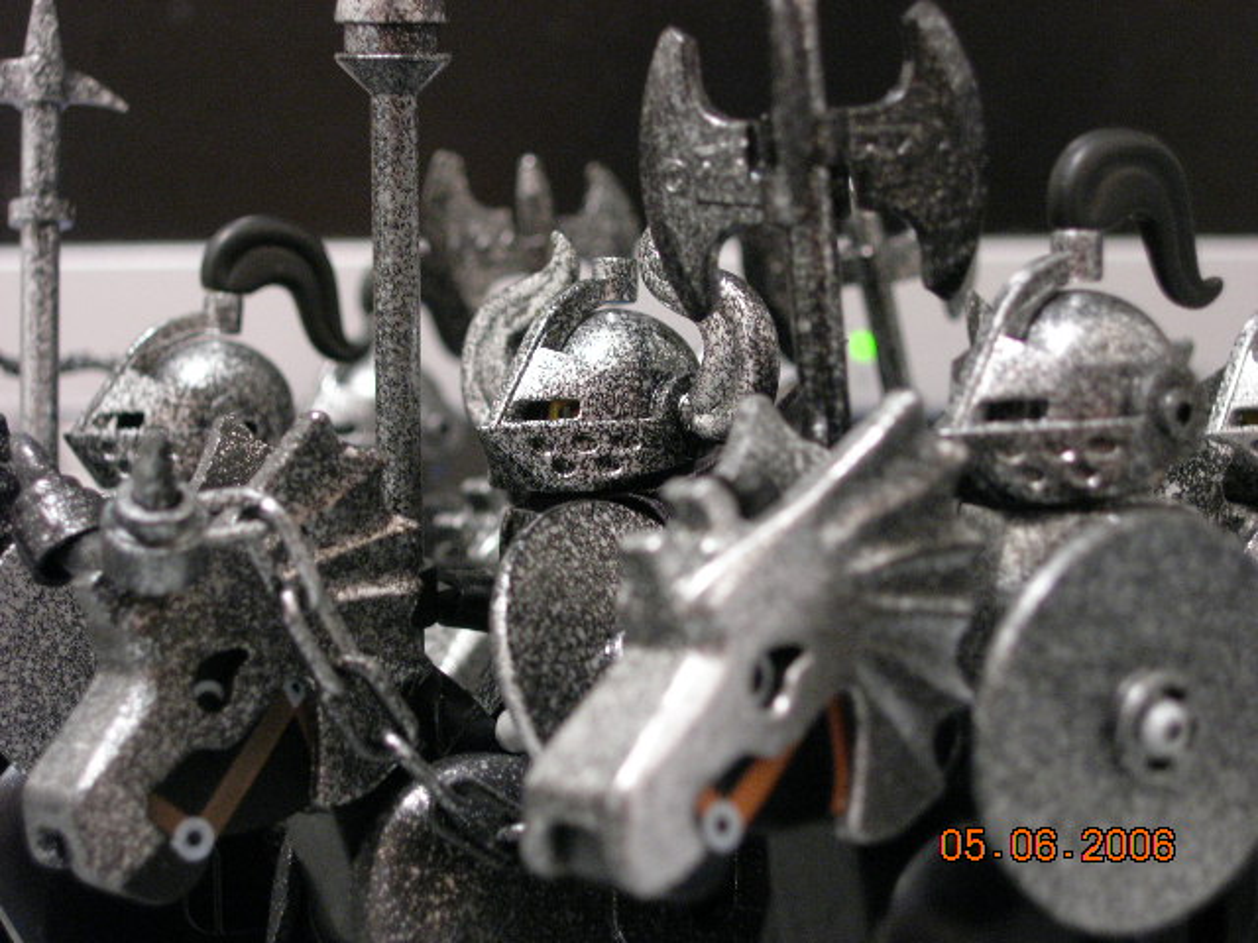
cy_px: 472
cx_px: 629
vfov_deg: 20.4
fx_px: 2617
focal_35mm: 72
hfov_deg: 27.0
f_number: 3.7
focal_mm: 14.9
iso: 200
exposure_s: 1/3
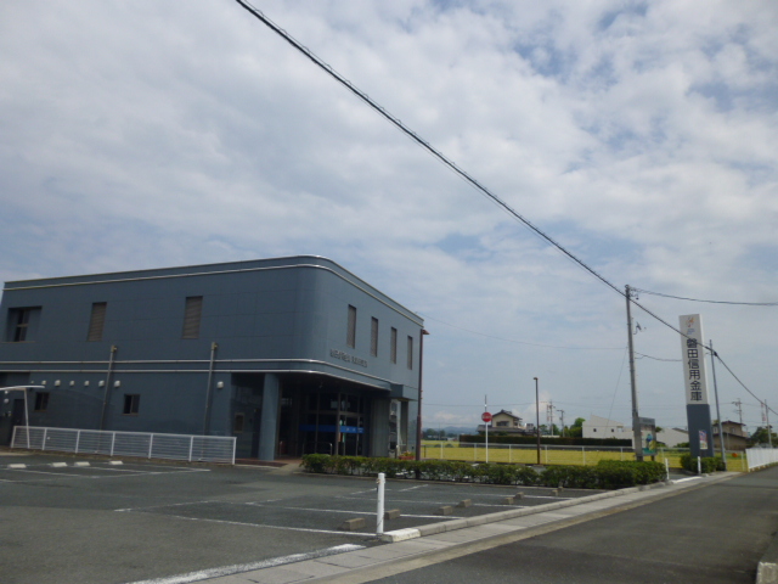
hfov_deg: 69.4
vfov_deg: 54.9
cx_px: 389
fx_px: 562
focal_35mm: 25
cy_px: 292
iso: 100
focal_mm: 4.5
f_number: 9
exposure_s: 1/320
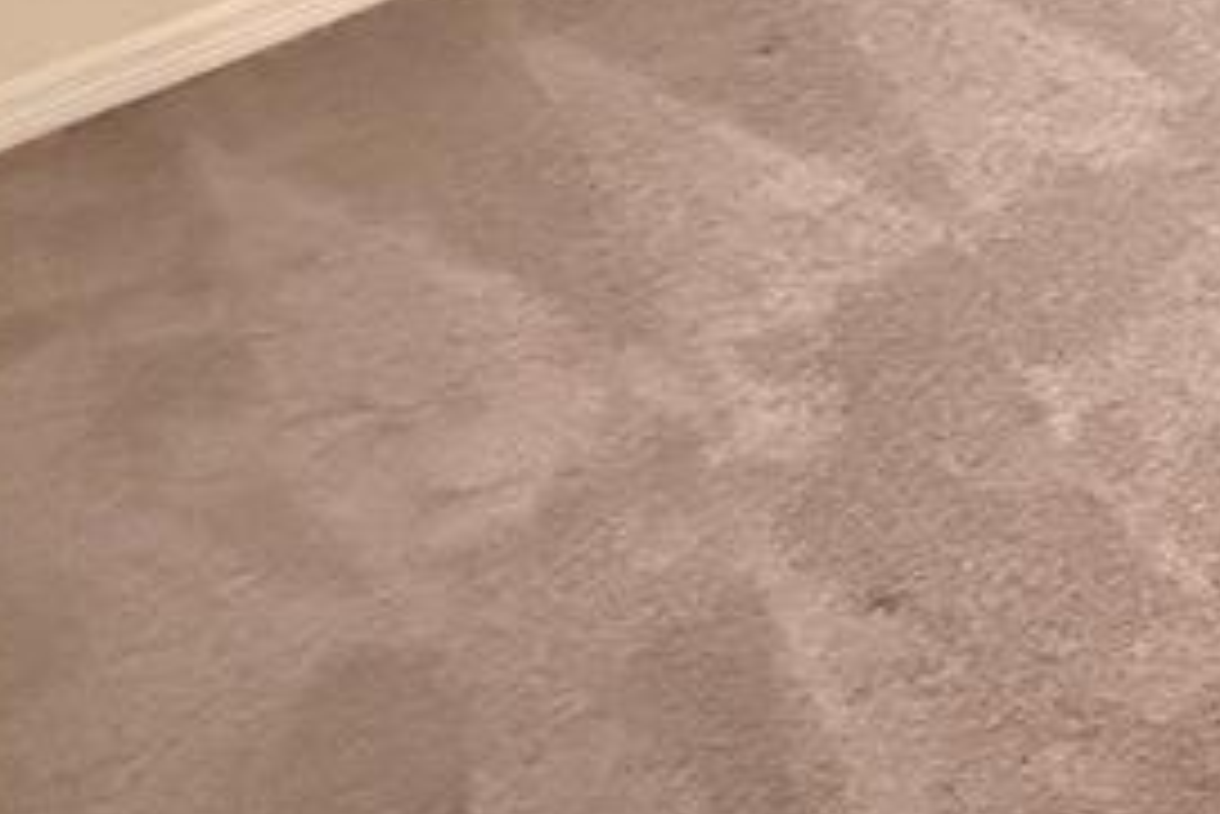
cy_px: -607
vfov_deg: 19.3
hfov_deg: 27.4
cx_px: 1742
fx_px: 1865
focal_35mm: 55
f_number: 2.2
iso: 1250
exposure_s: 1/60
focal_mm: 2.22
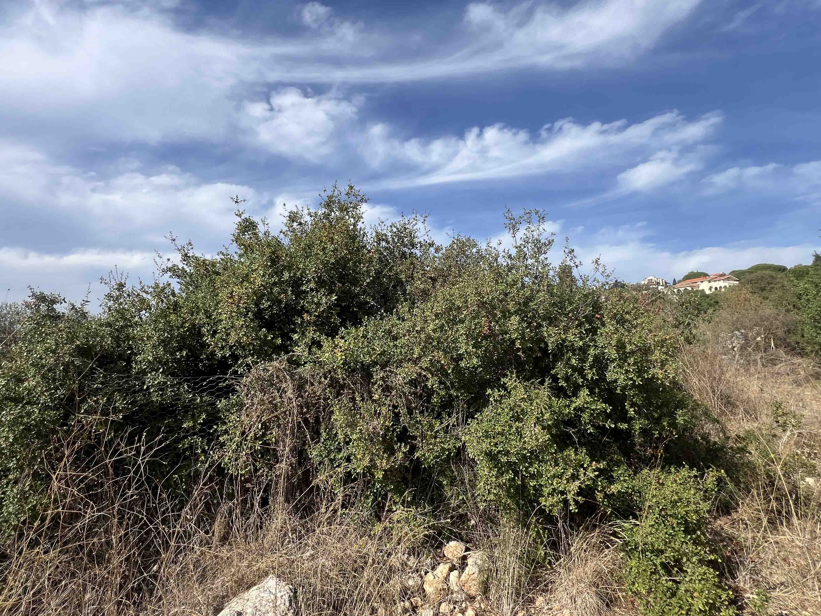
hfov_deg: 94.2
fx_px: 379
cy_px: 275
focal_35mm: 16
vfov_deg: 77.8
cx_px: 373
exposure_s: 1/1876
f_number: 1.8
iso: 32
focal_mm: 1.57
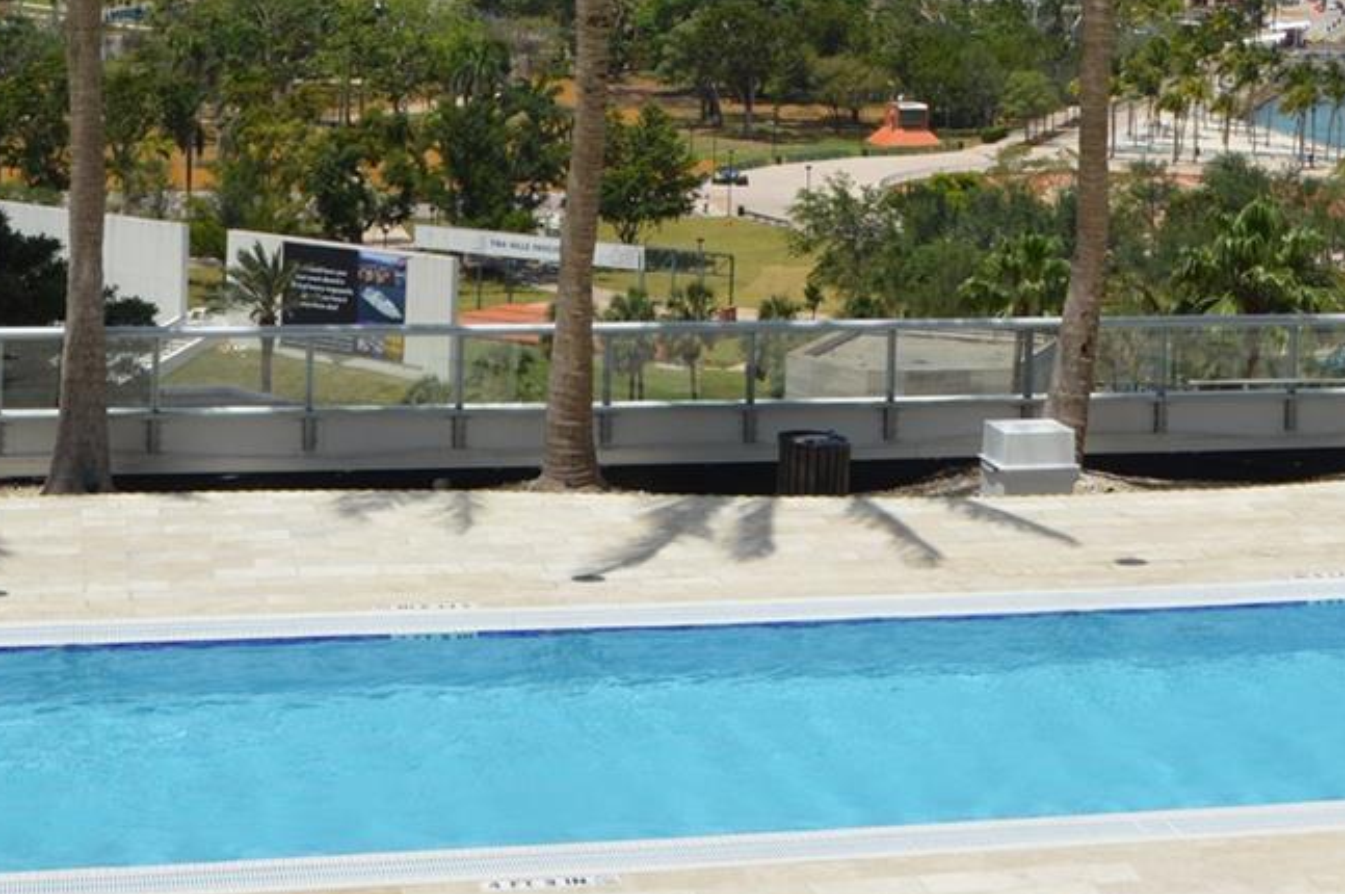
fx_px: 3322
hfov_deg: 22.5
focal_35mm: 89
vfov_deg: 14.9
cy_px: -132
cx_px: 1104
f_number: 9
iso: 100
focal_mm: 24
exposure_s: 1/320
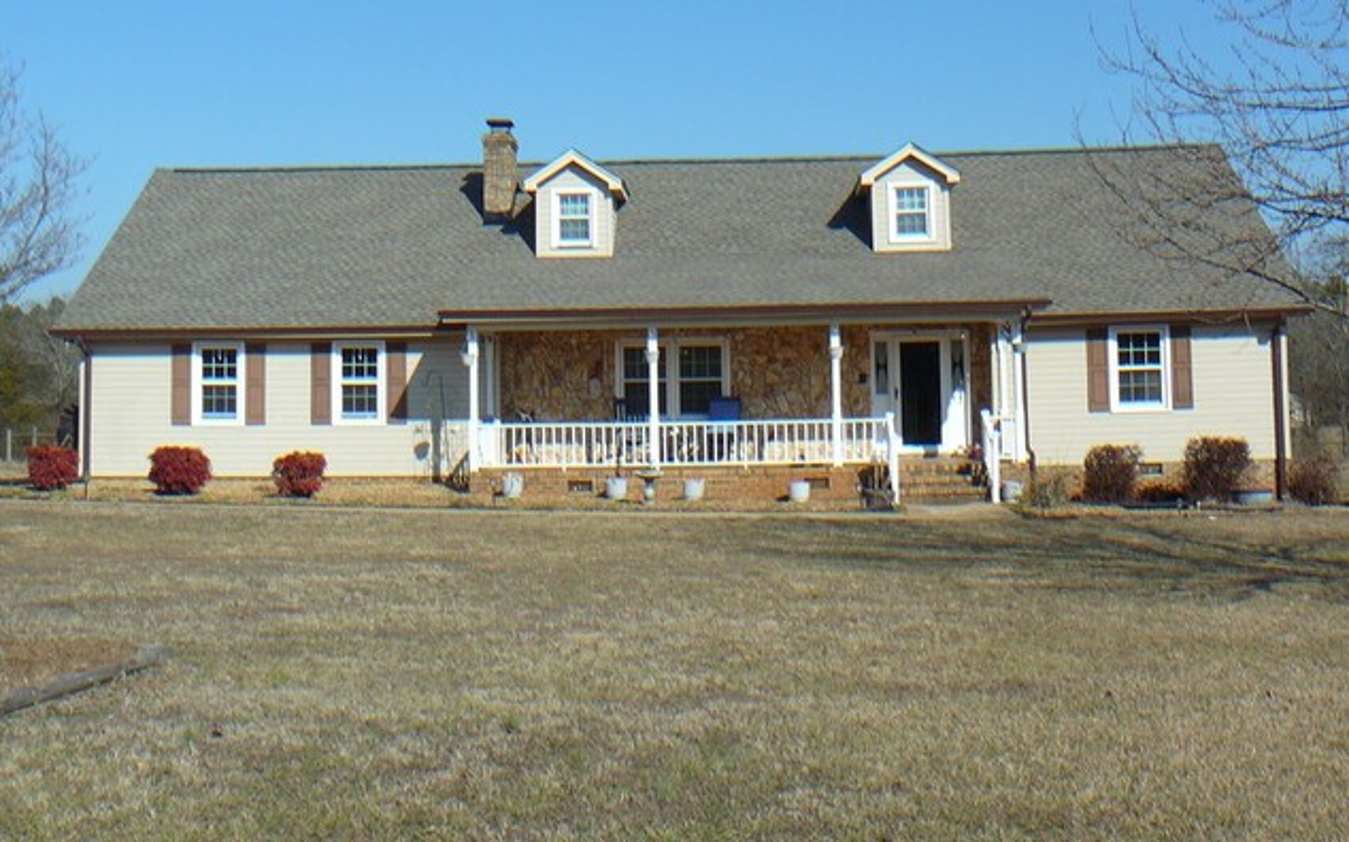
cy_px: 376
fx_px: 1691
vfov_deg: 28.0
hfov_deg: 43.5
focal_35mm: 46
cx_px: 674
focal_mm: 6.4
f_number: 5
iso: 80
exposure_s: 1/400
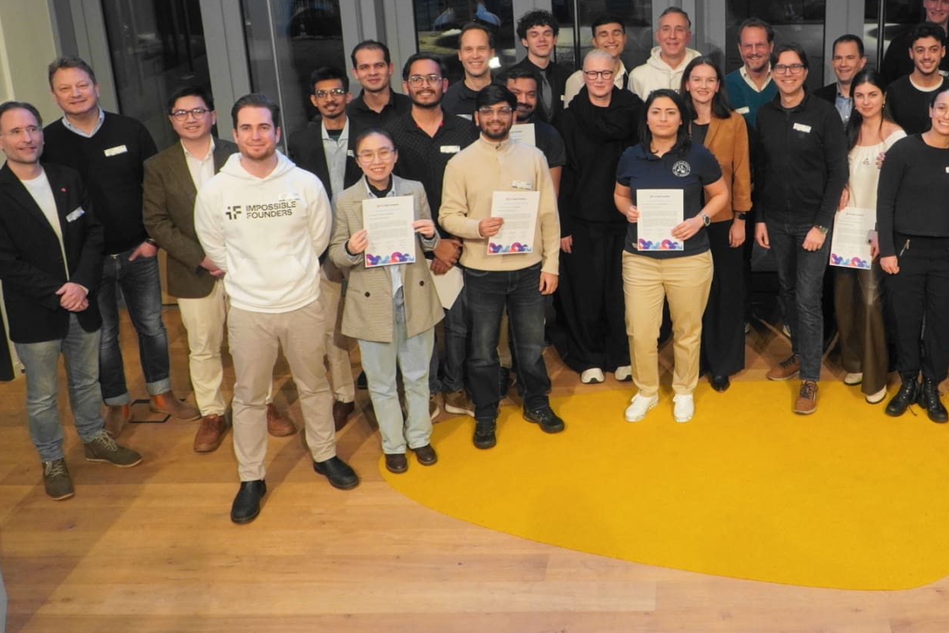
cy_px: 235
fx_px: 1028
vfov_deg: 34.0
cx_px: 677
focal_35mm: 39
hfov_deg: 48.2
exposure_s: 1/30
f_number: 9
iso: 1000
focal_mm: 18
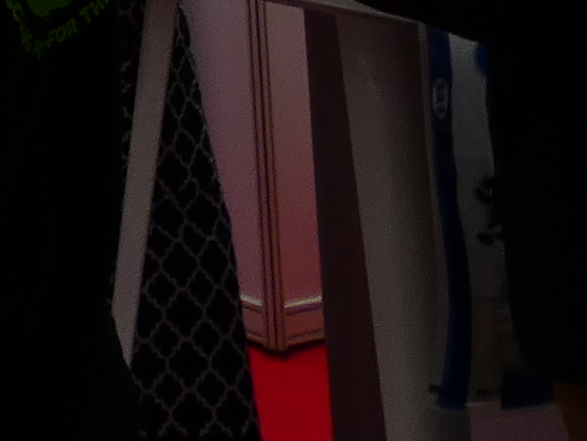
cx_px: -692
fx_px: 2103
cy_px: -785
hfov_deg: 13.1
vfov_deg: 9.8
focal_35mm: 124
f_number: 2.8
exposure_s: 1/160
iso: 80
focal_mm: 3.6
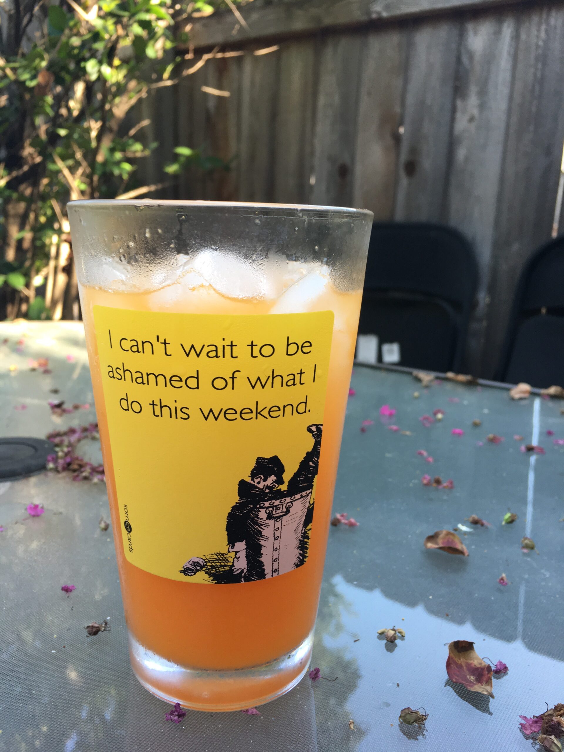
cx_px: 282
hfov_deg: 48.2
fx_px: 630
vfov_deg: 61.7
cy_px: 376
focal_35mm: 29
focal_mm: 4.15
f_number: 2.2
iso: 40
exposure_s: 1/120
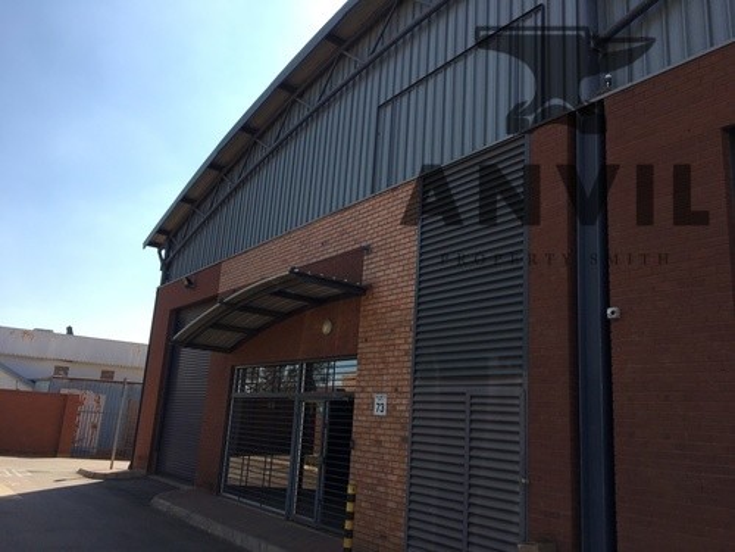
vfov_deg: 48.2
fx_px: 616
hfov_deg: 61.7
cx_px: 368
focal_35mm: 29
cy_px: 276
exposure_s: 1/1166
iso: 25
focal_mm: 4.15
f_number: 2.2
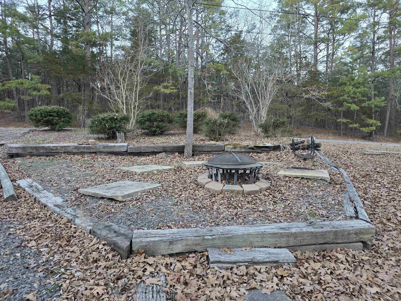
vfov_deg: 58.9
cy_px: 150
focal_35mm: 23
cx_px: 200
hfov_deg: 73.9
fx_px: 266
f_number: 1.7
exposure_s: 1/180
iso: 200
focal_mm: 6.3
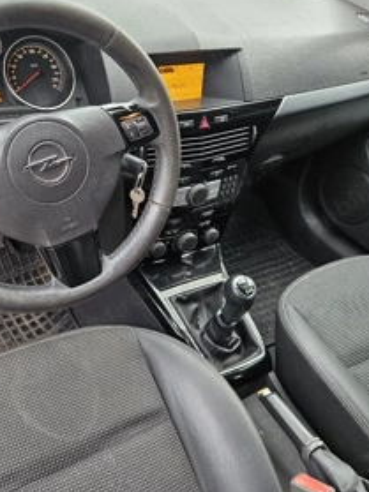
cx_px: 124
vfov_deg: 55.2
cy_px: 215
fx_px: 469
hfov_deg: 42.4
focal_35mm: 33
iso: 125
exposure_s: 1/192
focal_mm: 5.4
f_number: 1.8
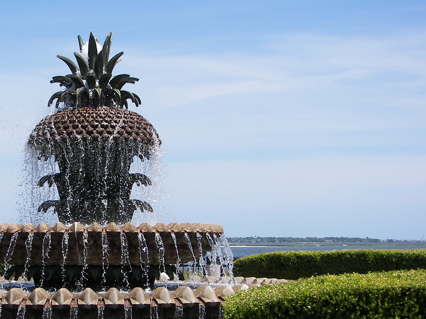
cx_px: 125
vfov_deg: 14.6
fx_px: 1243
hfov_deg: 19.4
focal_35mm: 101
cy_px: 186
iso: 50
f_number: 2.8
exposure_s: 1/800
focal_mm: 11.4
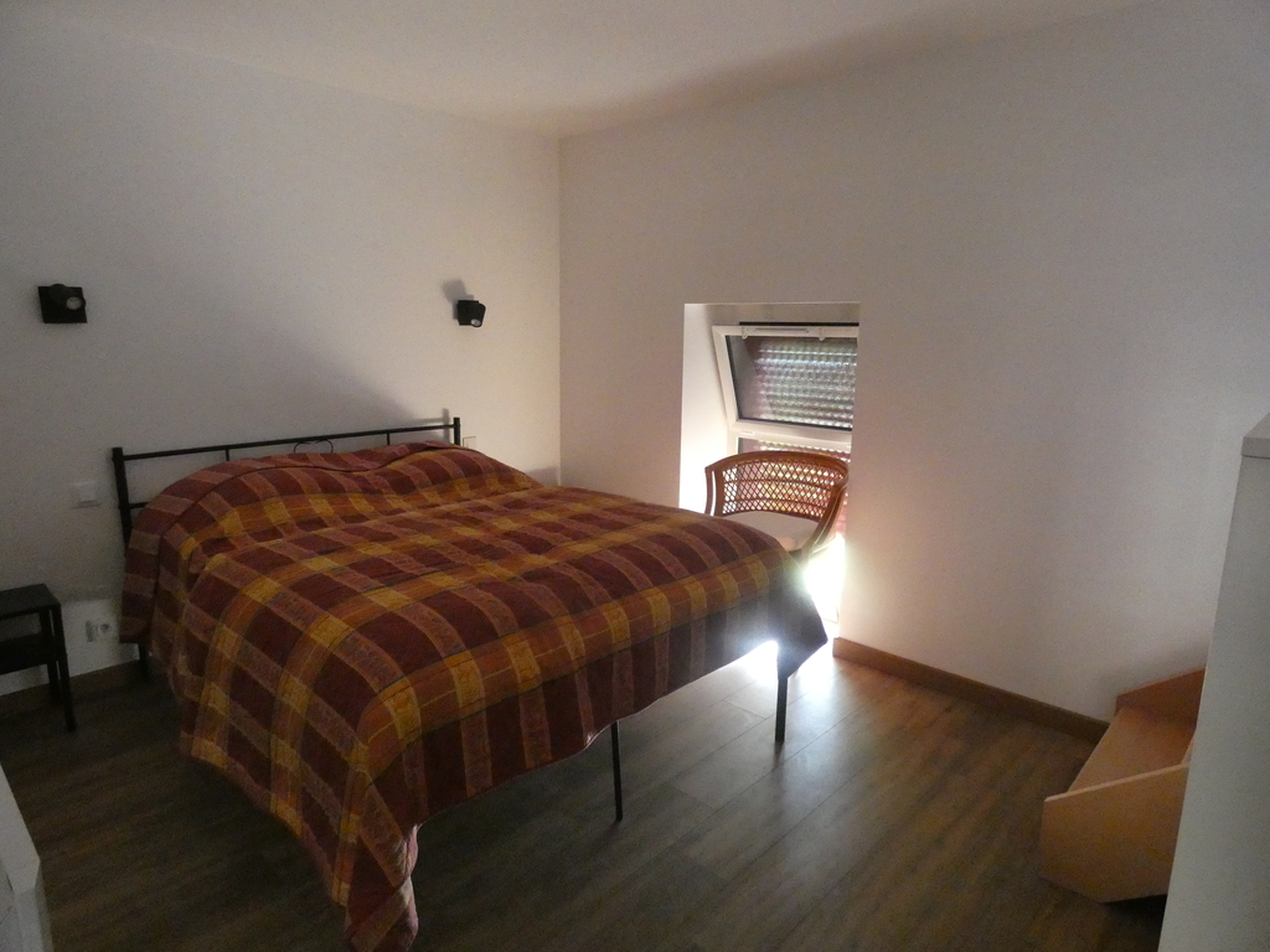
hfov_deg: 81.7
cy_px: 476
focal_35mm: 20
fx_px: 734
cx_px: 635
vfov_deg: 66.0
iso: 1600
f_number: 2.8
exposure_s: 1/60
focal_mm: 3.6
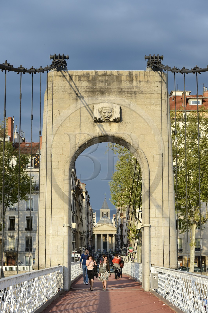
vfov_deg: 28.9
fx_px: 608
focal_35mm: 70
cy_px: 156
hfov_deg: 19.4
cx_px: 104
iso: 200
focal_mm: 70
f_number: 7.1
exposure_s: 1/400
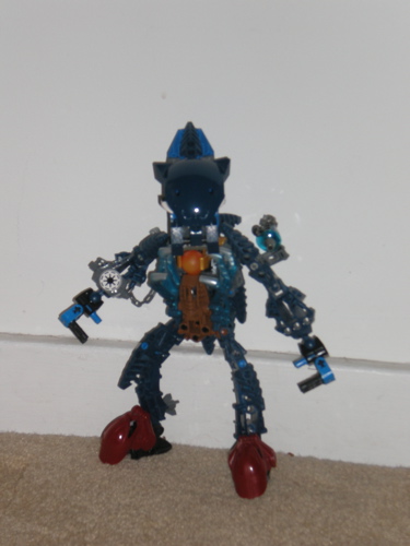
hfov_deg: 14.1
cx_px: 205
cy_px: 273
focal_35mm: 105
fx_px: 1658
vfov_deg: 18.7
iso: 65
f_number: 5.7
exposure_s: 1/120
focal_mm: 17.3
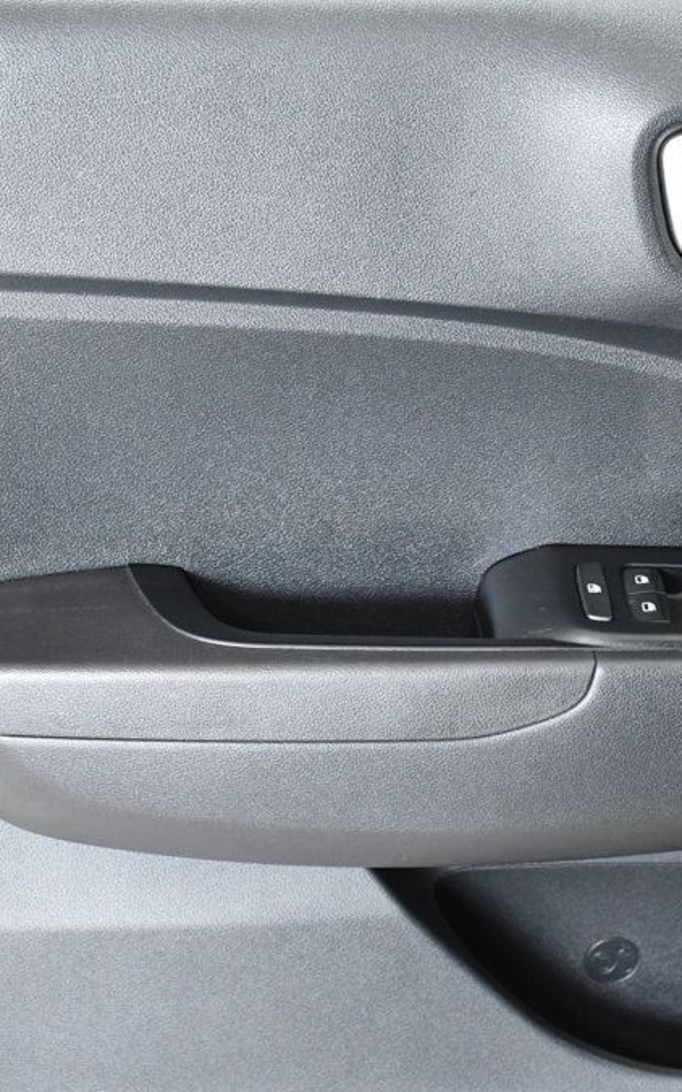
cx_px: 556
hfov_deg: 14.7
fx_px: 2619
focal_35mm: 88
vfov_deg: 23.6
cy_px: 544
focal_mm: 38
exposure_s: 1/125
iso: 2500
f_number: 5.6
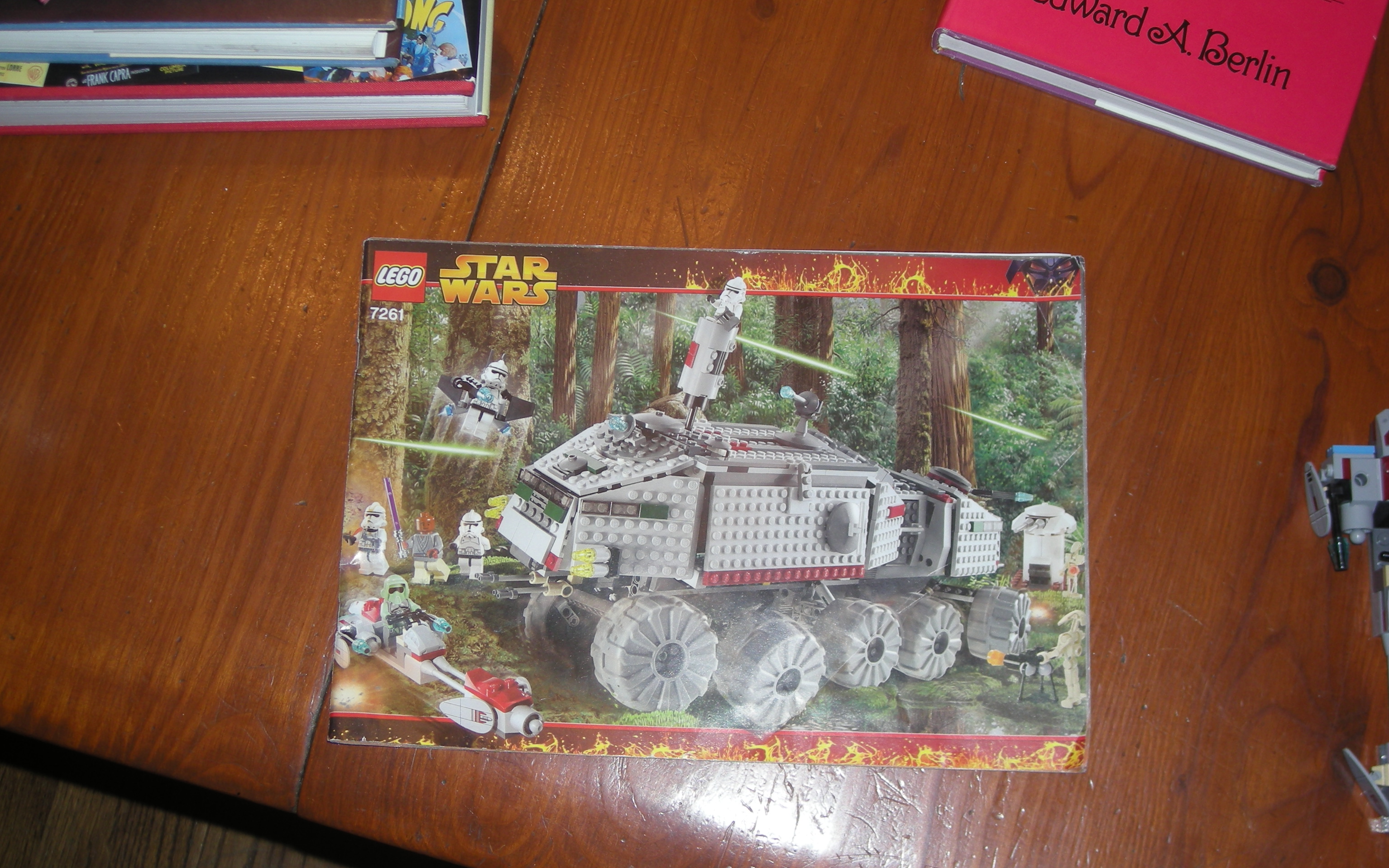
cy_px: 438
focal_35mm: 52
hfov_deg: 38.9
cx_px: 694
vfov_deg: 24.9
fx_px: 1969
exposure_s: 1/30
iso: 50
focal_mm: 7.9
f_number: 3.2
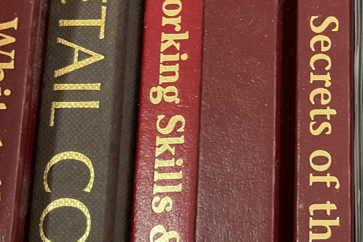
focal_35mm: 75
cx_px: 361
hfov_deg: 25.7
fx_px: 756
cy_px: 168
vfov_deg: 18.1
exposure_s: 1/30
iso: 400
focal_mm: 3
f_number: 1.8
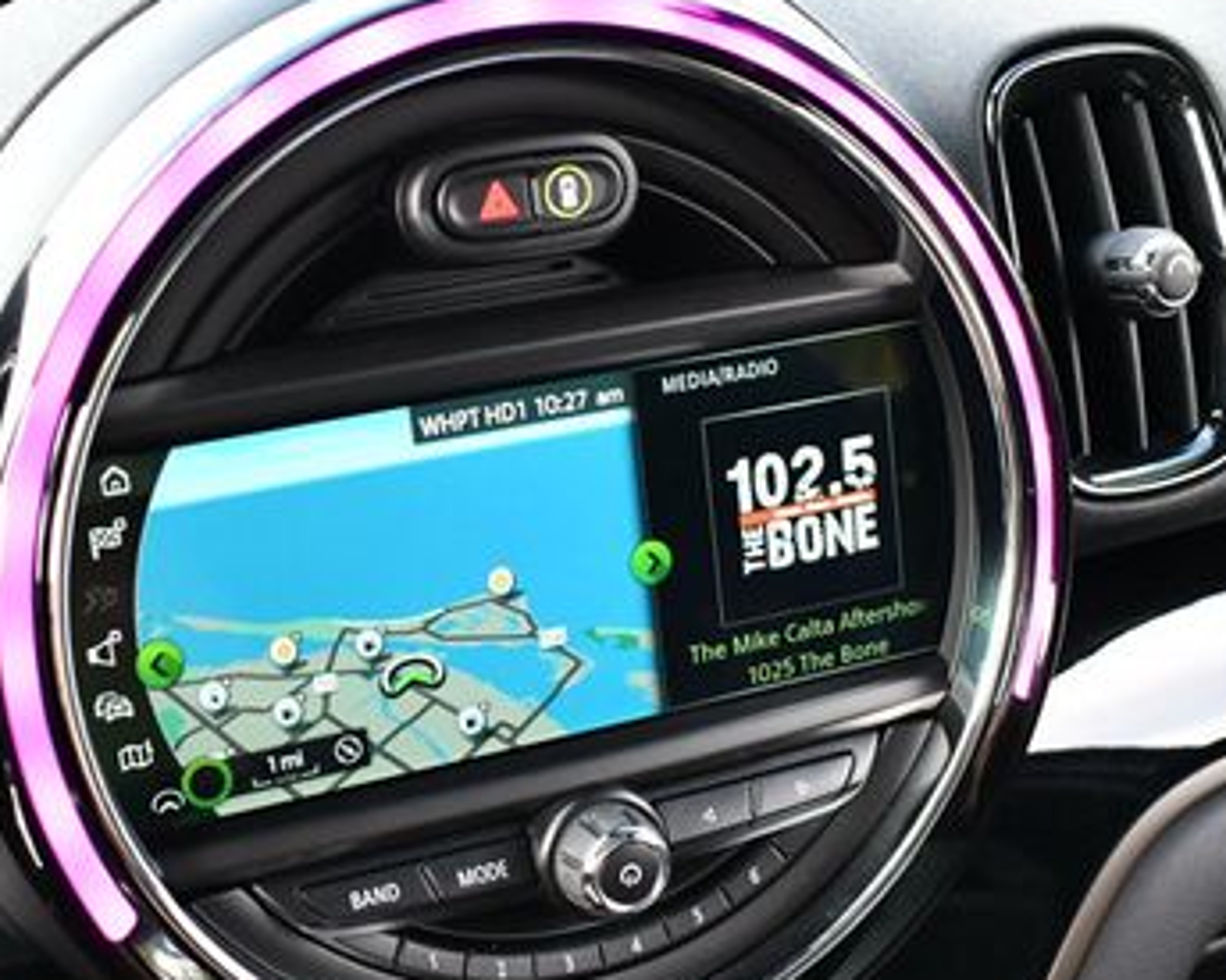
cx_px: 595
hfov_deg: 30.0
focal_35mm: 63
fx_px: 2285
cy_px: 652
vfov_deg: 24.1
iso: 800
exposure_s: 1/200
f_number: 3.5
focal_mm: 18
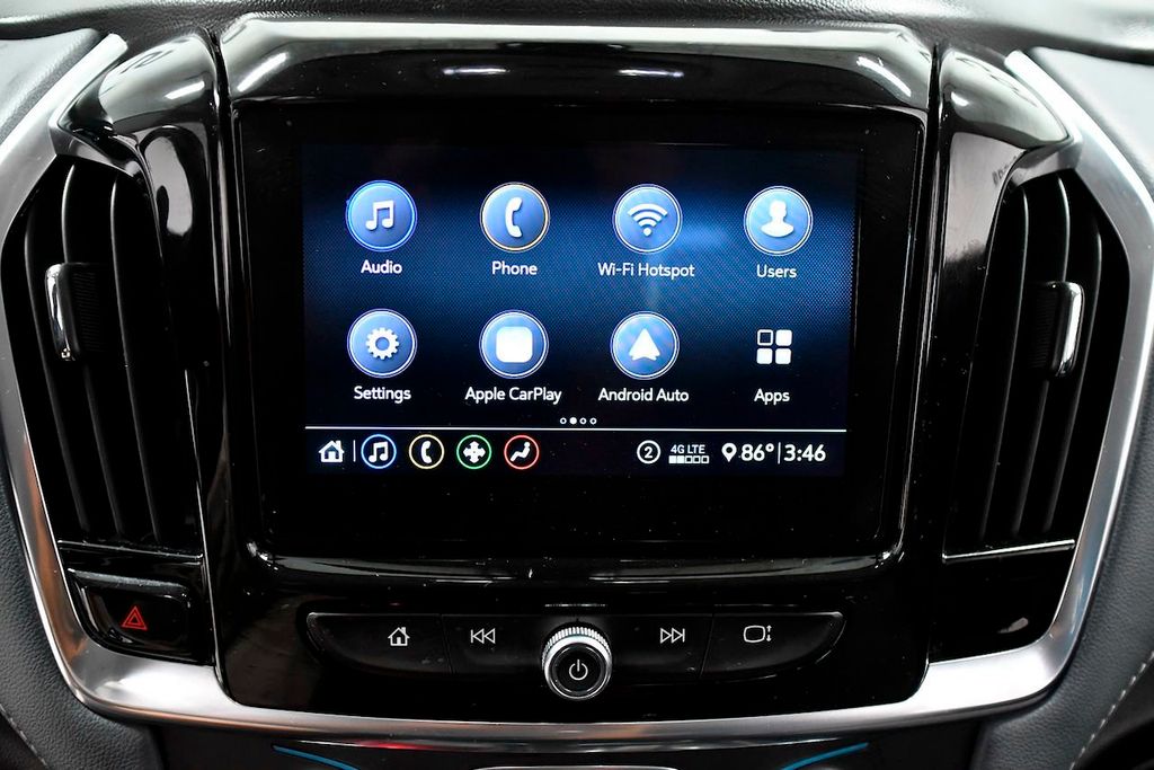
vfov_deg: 29.3
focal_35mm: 46
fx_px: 1475
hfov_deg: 42.7
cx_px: 577
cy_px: 385
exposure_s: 1/200
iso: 2500
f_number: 3.5
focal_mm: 31
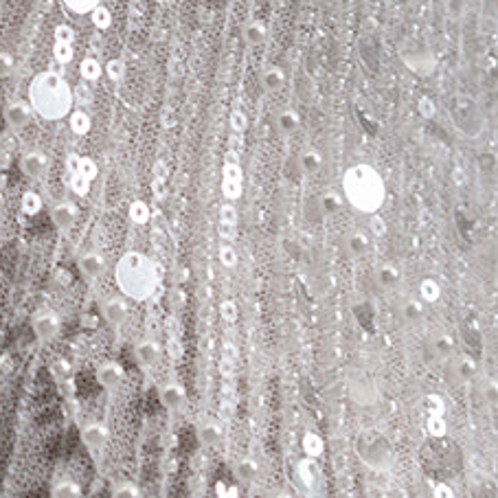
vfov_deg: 5.0
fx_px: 5371
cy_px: -1057
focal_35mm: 330
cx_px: -155
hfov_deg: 5.3
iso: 500
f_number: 3.5
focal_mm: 55
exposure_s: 1/250
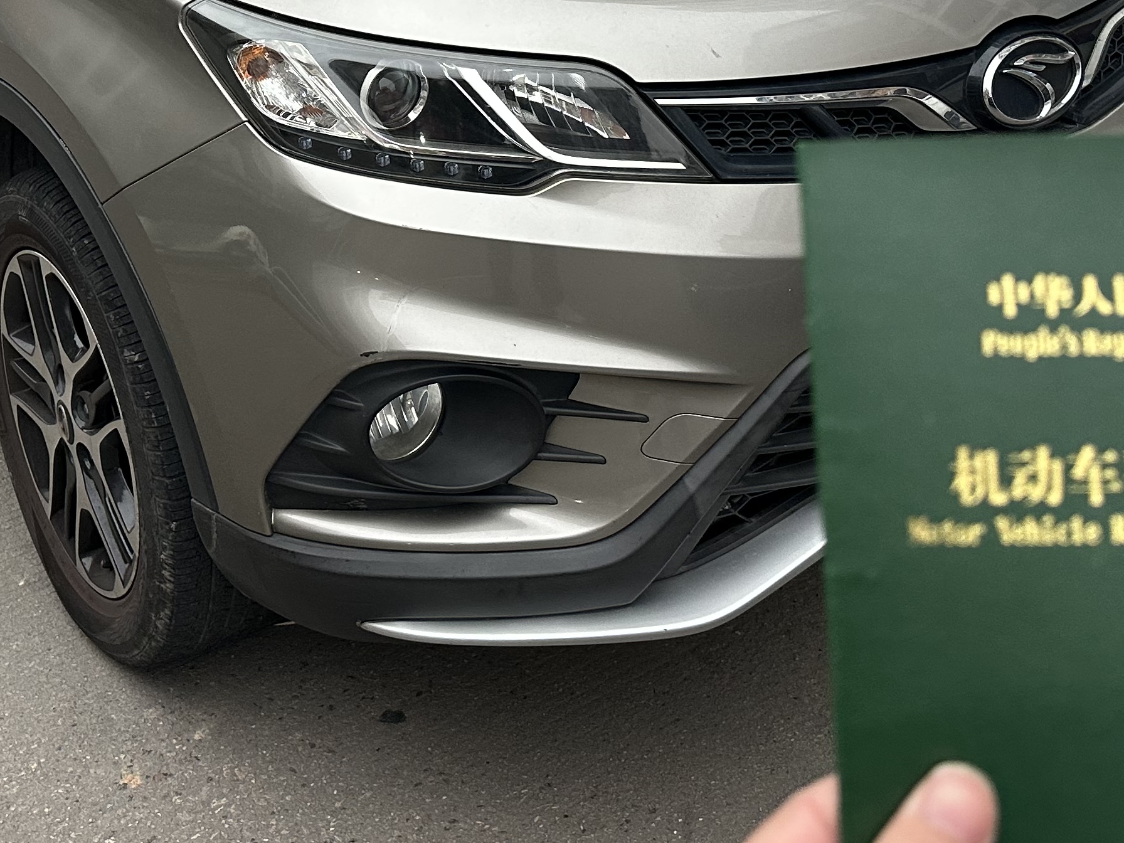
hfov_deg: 35.5
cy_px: -4
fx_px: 1753
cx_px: 497
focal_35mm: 54
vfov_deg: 25.7
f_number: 1.78
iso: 250
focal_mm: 6.86
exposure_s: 1/60
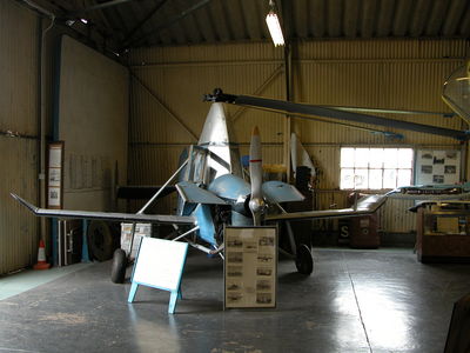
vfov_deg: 40.7
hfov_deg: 52.6
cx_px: 235
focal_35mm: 35
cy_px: 176
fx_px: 475
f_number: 2.8
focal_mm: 8.9
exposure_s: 1/47.9
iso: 100
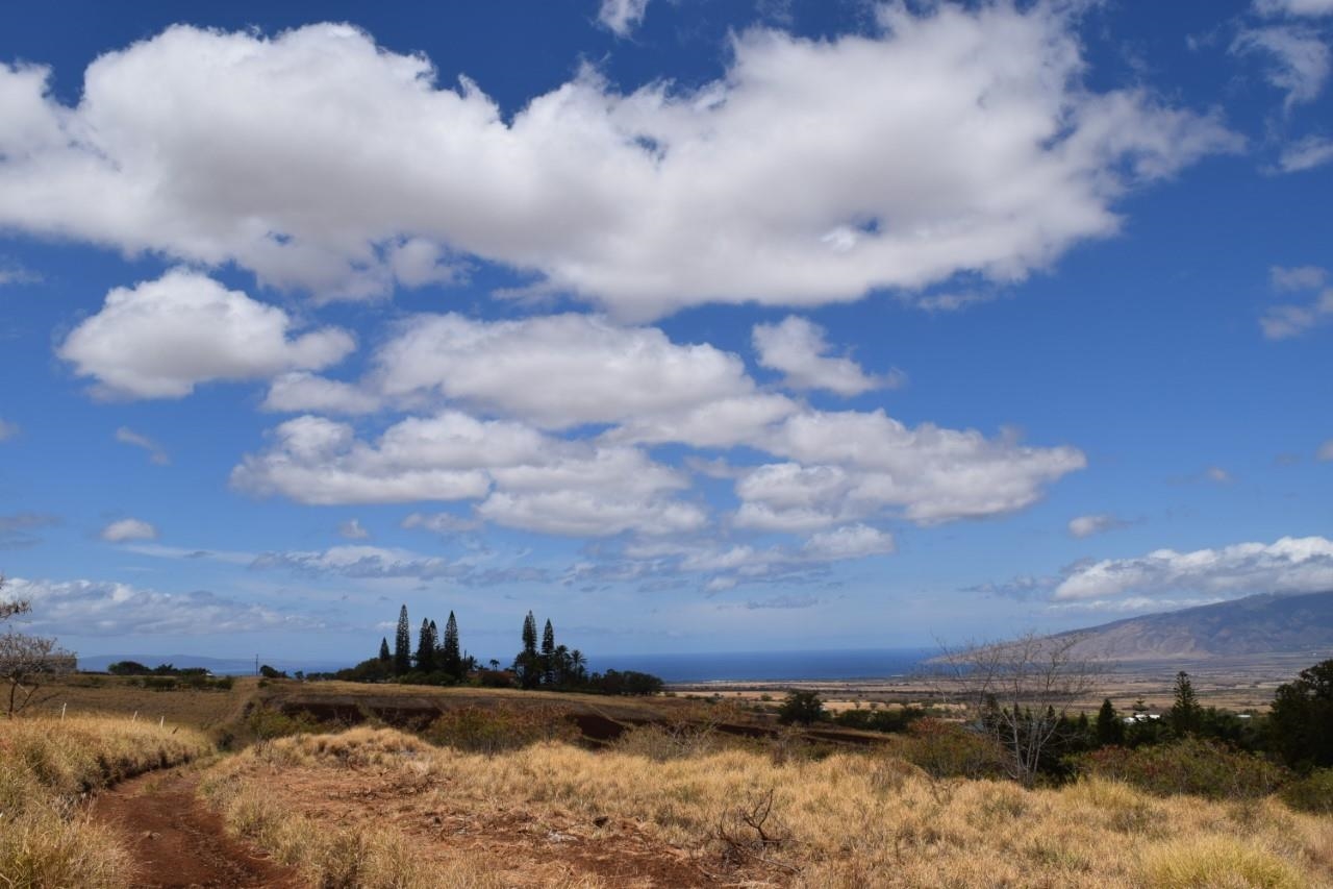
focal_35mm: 30
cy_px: 444
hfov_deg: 61.9
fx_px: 1111
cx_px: 666
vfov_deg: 43.6
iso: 200
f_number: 11
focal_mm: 20
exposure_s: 1/500
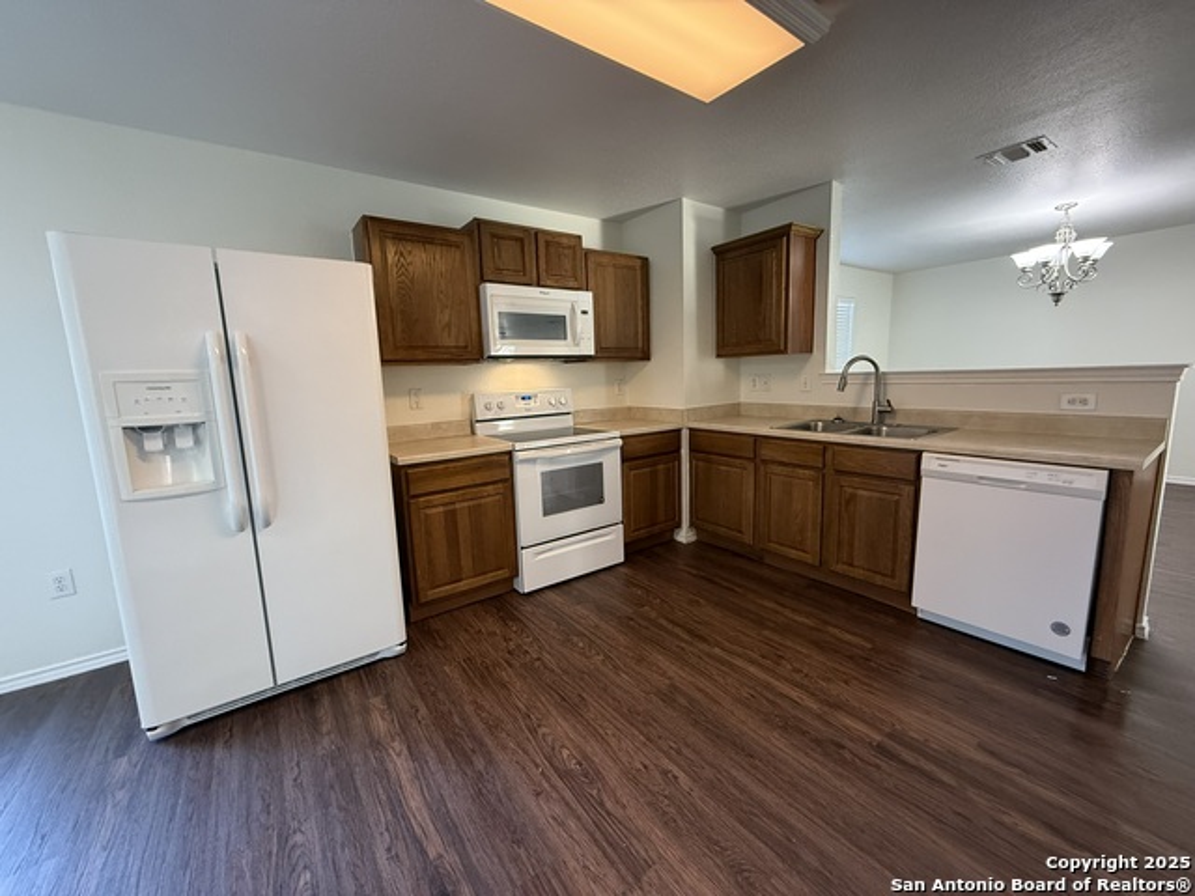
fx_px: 483
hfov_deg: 102.1
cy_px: 448
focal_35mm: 14
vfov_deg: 85.7
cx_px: 598
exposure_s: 1/60
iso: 400
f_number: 2.2
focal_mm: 2.22
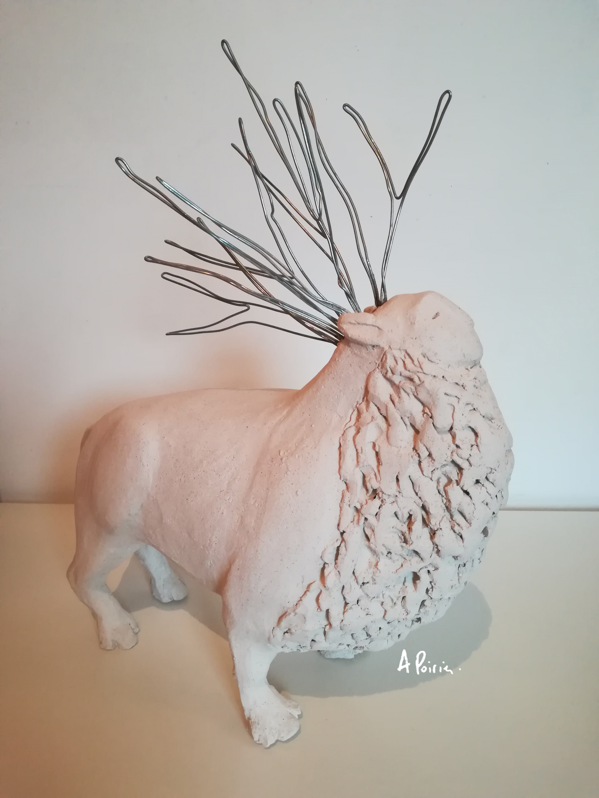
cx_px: 300
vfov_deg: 67.3
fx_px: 600
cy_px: 399
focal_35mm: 26
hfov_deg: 53.1
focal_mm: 3.83
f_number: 2.2
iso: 400
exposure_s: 1/33.3
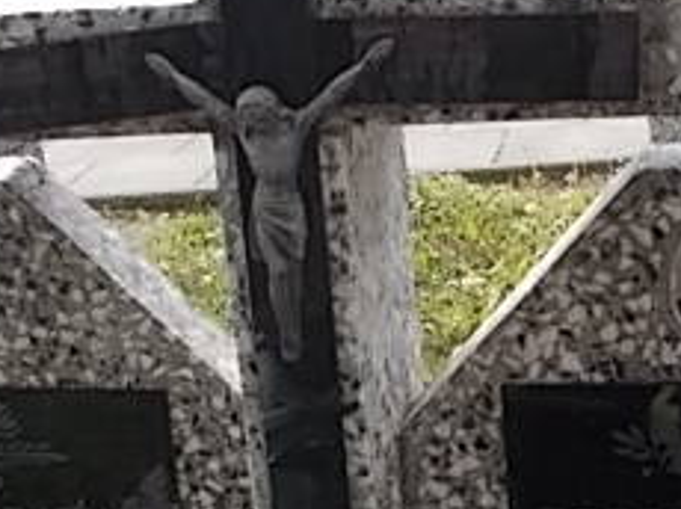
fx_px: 1533
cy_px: 263
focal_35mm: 78
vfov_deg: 18.9
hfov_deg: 24.9
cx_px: 477
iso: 80
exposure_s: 1/400
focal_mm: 4
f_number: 2.7
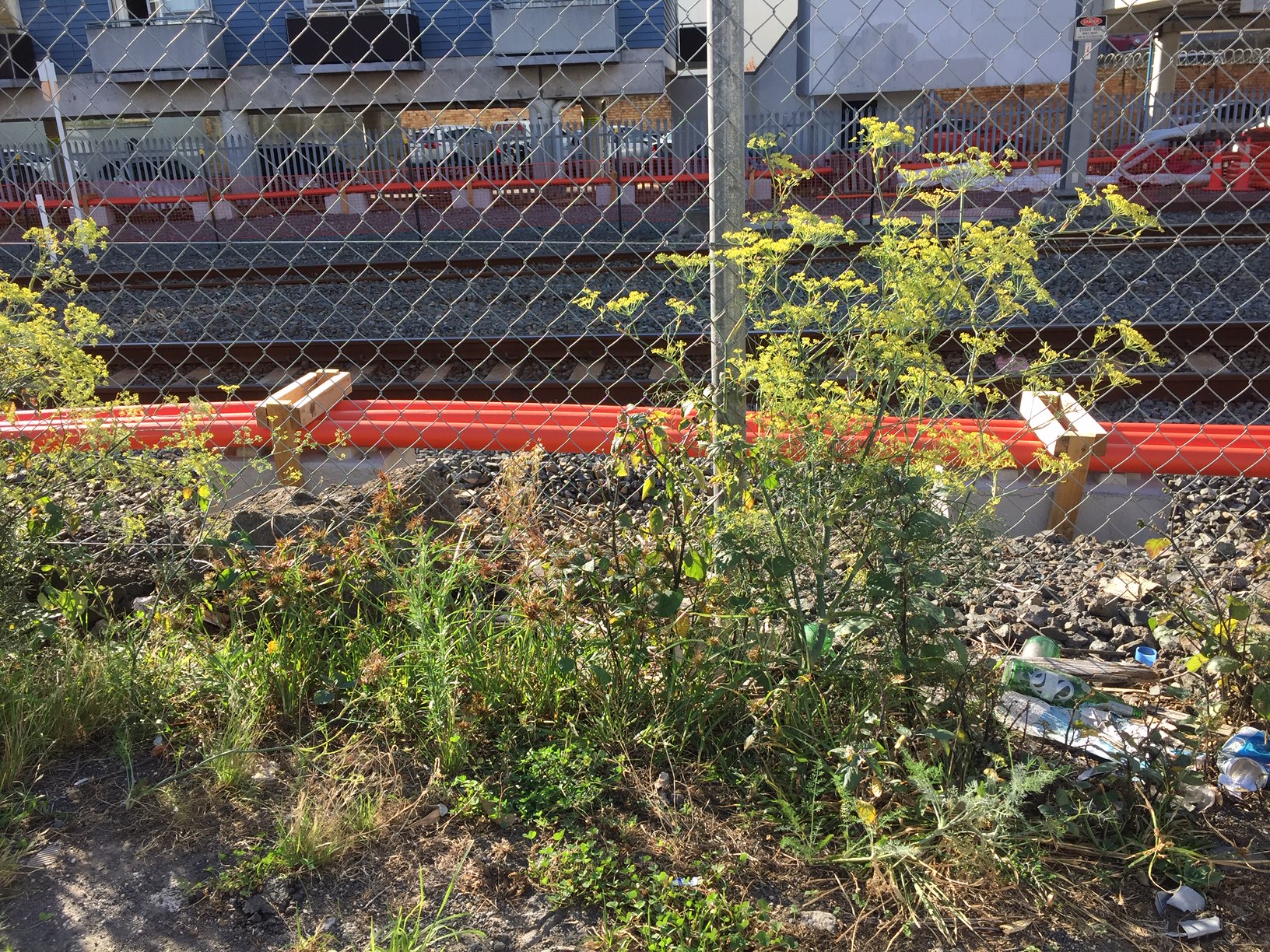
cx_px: 635
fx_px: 1064
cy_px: 476
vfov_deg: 48.2
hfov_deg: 61.7
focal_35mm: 29
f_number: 2.2
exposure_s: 1/527
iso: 32
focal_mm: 4.15
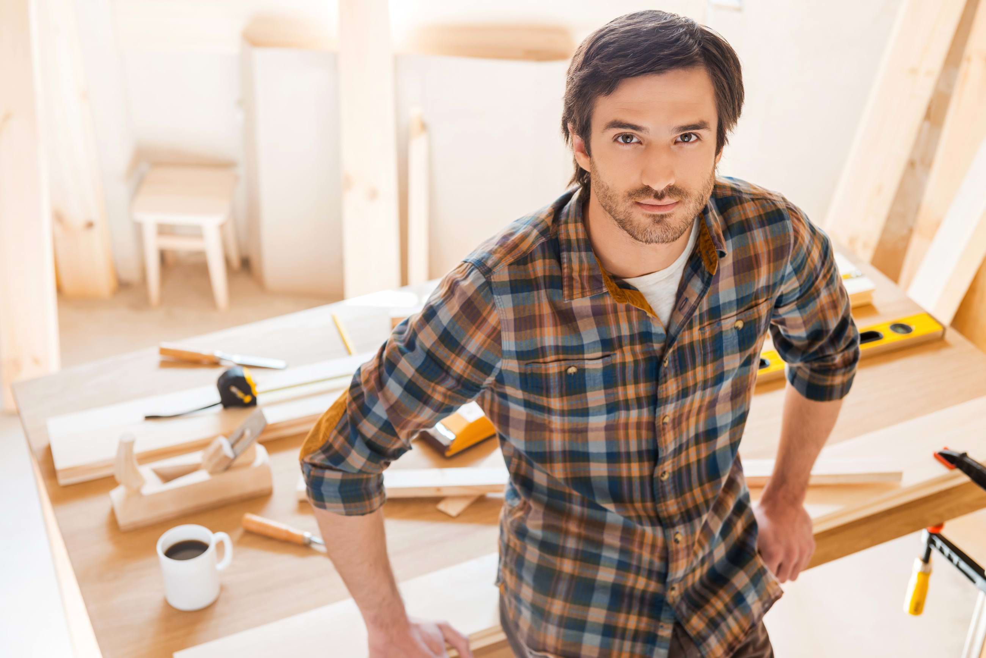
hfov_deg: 36.2
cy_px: 329
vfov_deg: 24.6
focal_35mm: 55
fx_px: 1507
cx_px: 493
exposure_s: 1/50
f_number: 3.5
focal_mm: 55
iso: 250
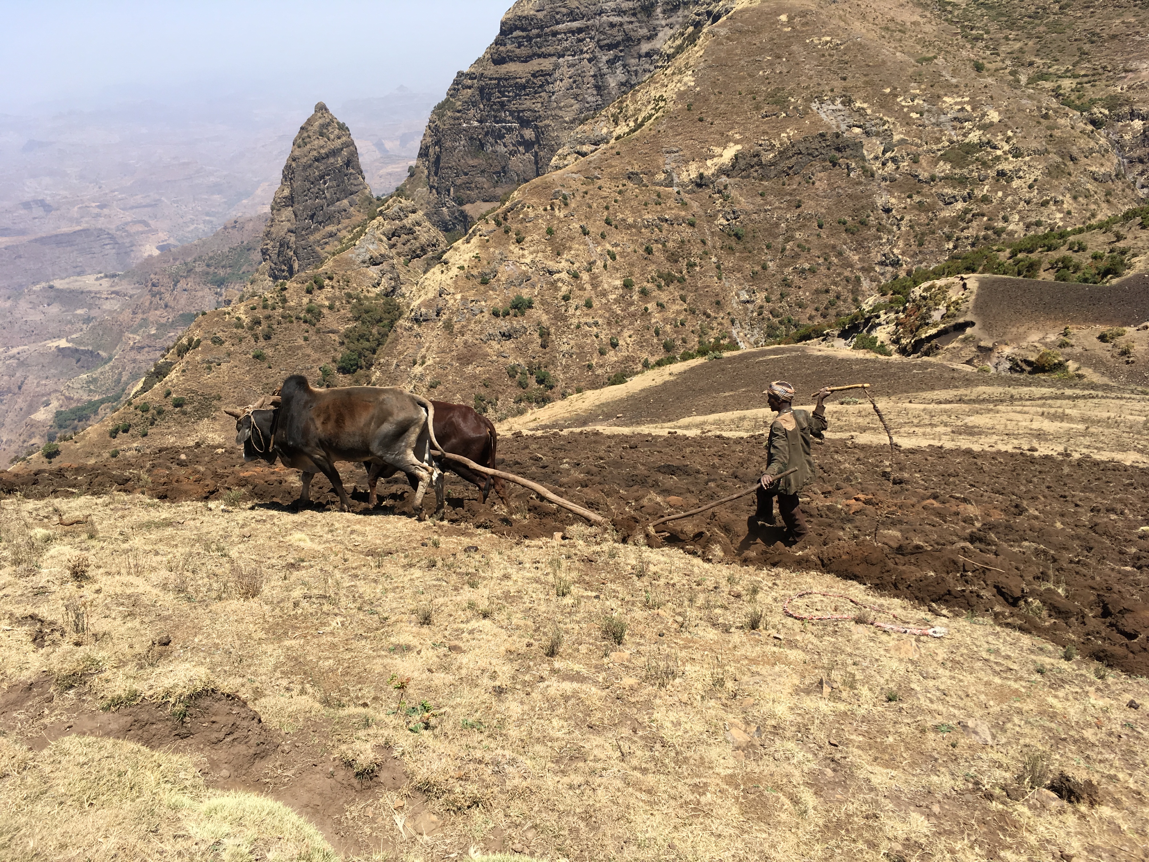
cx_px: 574
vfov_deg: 48.2
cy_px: 431
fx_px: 963
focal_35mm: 29
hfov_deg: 61.7
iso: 25
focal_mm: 4.15
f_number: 2.2
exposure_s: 1/1221
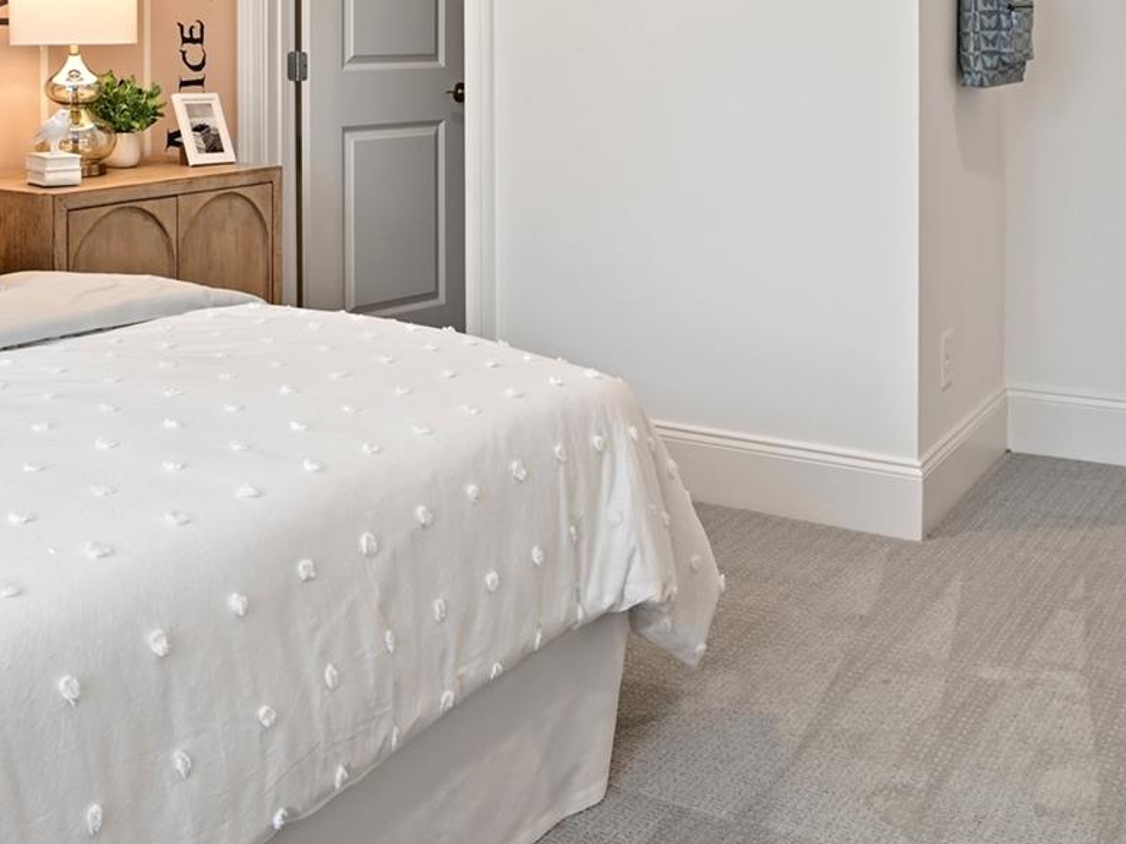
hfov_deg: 43.9
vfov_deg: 31.8
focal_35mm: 43
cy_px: 62
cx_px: 565
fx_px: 1399
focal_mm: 17
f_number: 11
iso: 200
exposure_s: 1/2.5
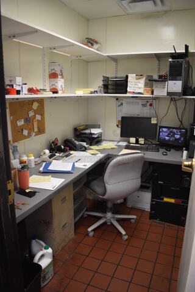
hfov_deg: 48.0
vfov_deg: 67.4
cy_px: 146
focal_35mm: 27
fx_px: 219
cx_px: 98
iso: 2200
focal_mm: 18
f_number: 3.5
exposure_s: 1/125
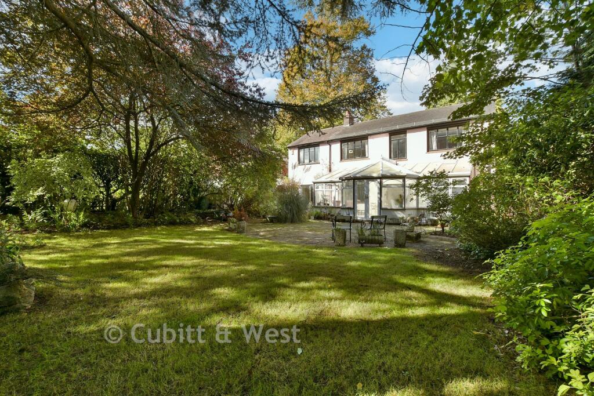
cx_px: 297
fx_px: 248
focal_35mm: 15
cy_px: 198
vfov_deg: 77.3
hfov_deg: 100.4
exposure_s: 1/50
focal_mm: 10
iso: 160
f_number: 8
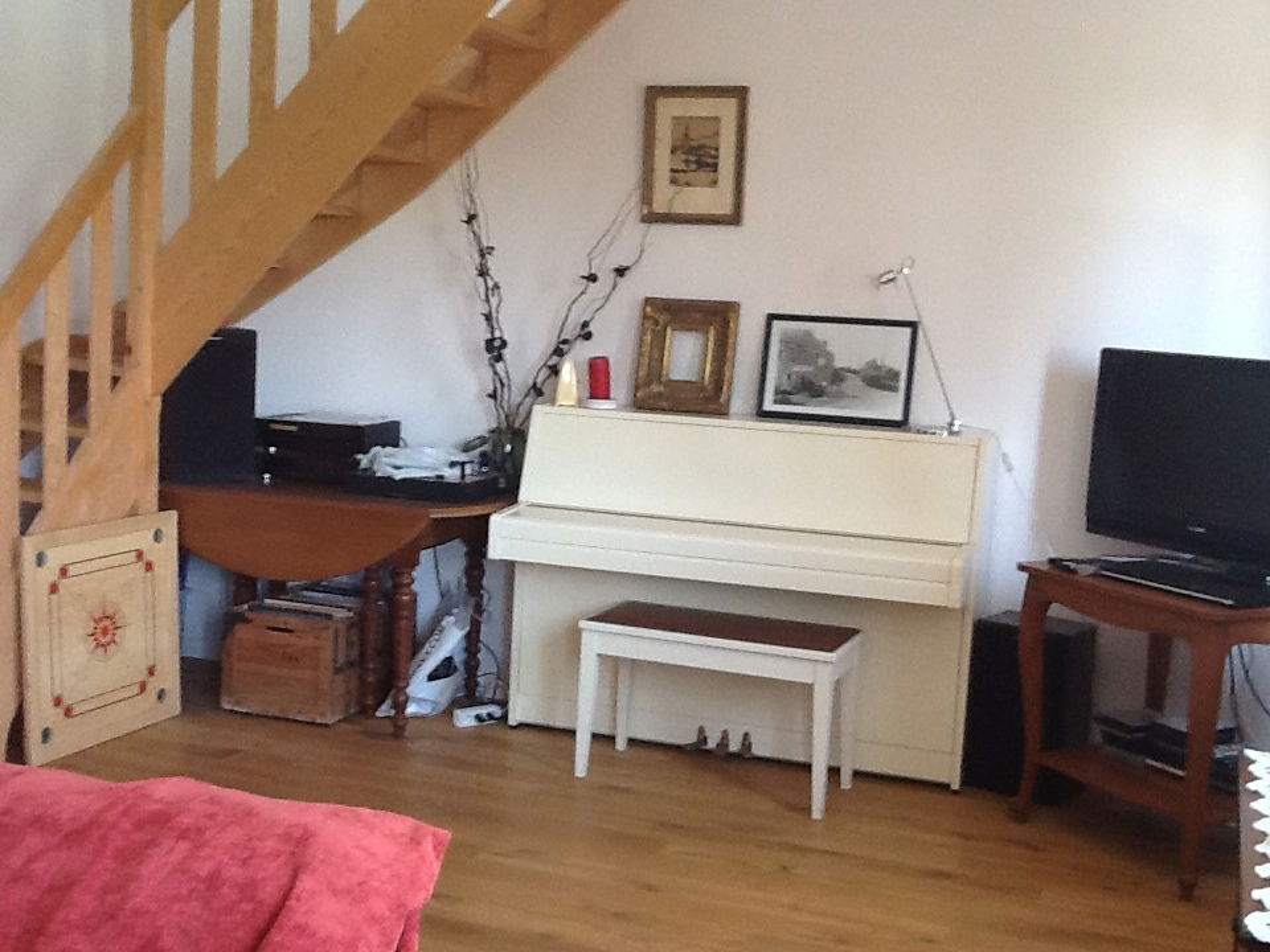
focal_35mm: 44
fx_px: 1614
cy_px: 476
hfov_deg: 42.9
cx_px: 635
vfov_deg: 32.9
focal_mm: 2.03
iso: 64
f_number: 2.4
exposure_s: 1/30
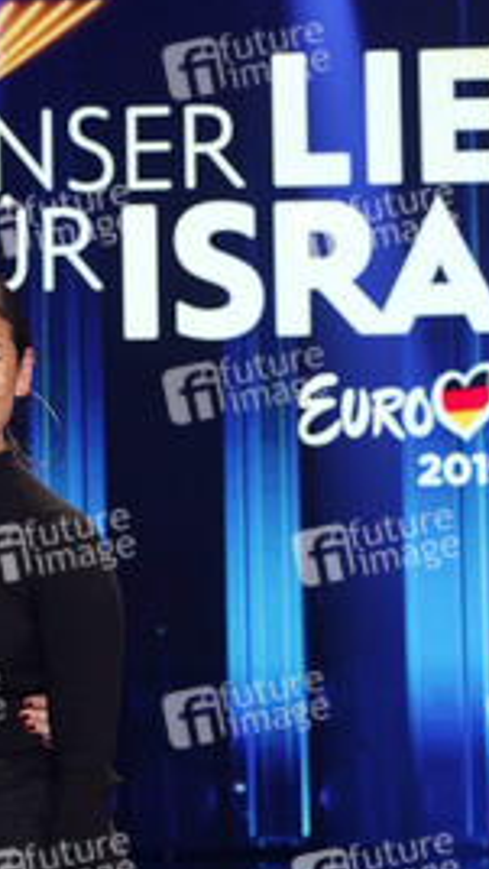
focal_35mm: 104
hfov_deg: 11.5
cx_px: -34
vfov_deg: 20.5
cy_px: 467
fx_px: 2394
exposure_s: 1/160
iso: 1600
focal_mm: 59
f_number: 6.3
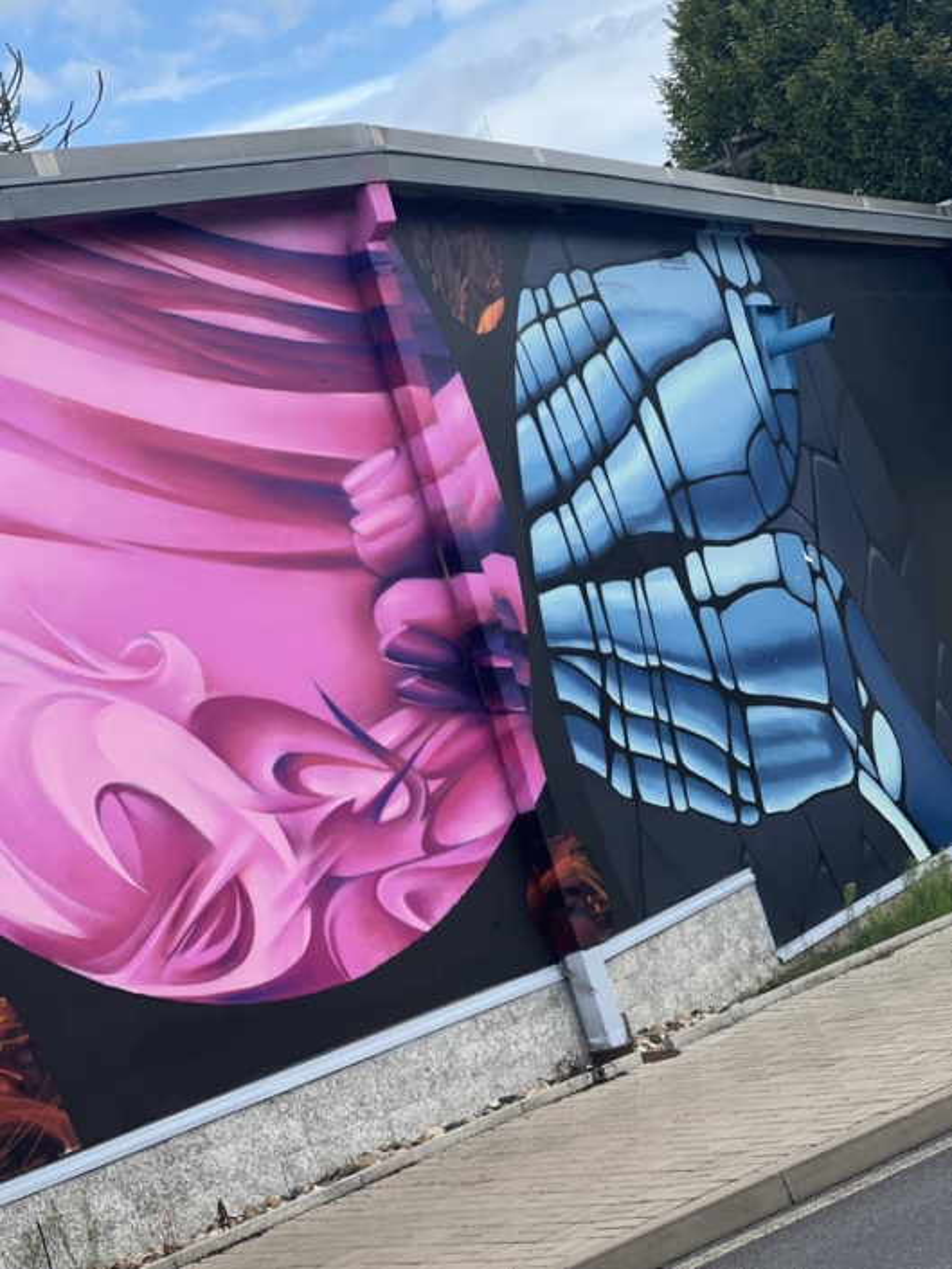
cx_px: 476
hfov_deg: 19.1
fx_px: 2823
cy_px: 634
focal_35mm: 77
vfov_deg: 25.3
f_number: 2.8
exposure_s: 1/323
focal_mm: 9
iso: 32
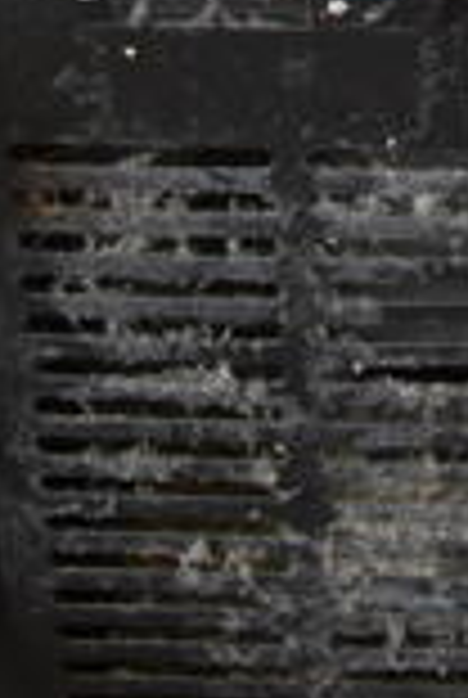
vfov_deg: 10.5
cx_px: 418
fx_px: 3087
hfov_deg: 8.6
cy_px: -1151
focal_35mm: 159
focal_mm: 18
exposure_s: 1/30
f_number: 3.5
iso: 1250
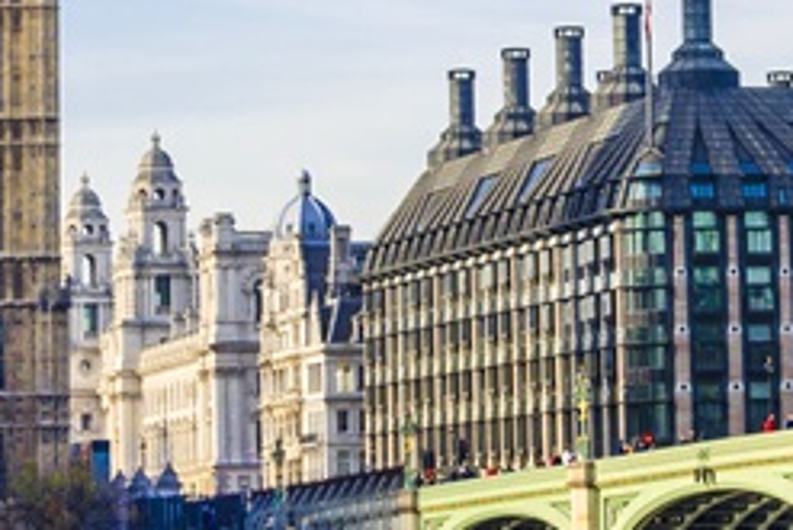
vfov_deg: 6.5
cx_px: 697
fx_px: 4650
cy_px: -96
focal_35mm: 211
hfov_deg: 9.7
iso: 100
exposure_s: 1/160
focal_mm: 34
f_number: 8
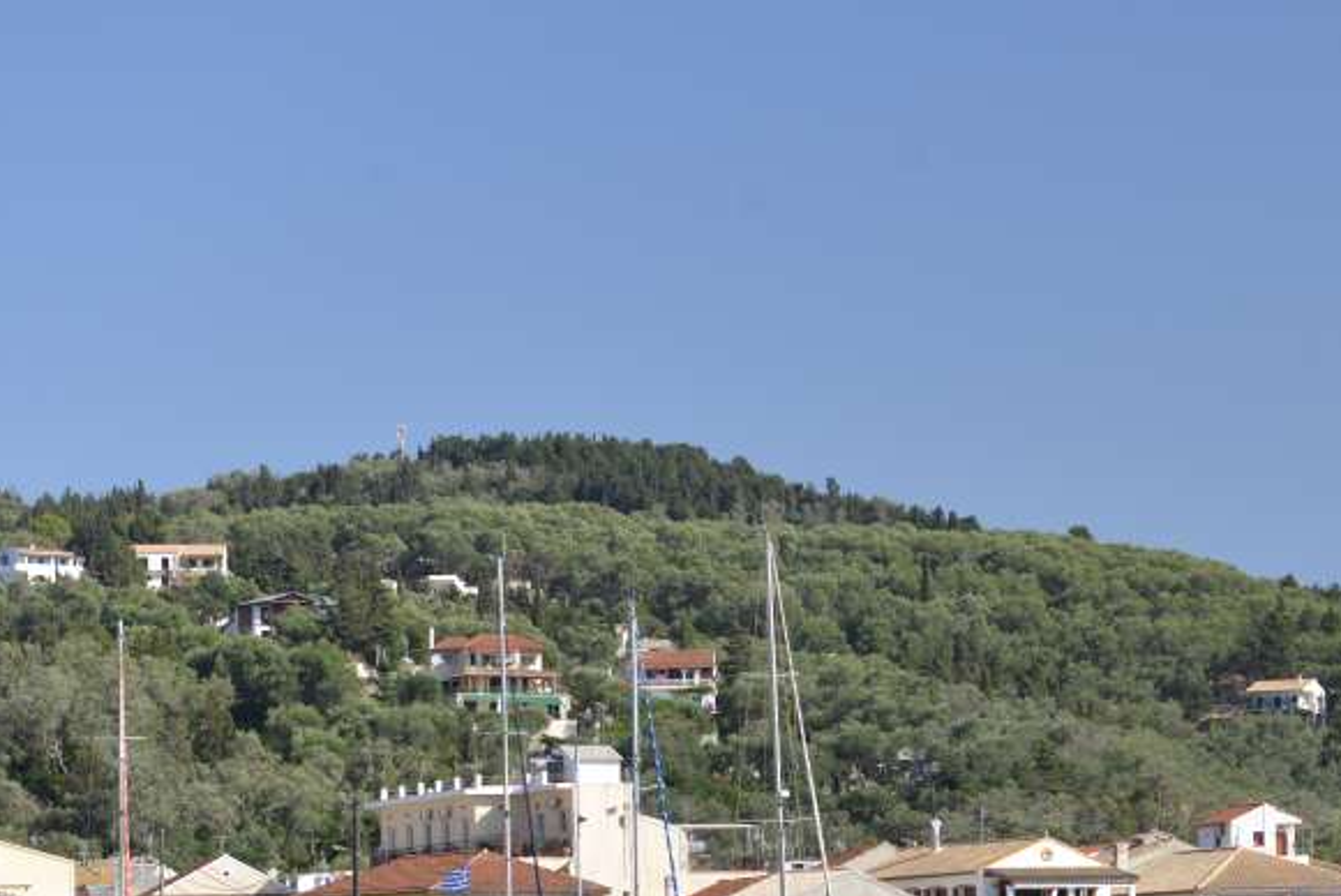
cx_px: 1265
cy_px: 849
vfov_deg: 10.7
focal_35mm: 128
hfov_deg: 15.8
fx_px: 4770
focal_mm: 62
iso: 125
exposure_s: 1/160
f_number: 6.3
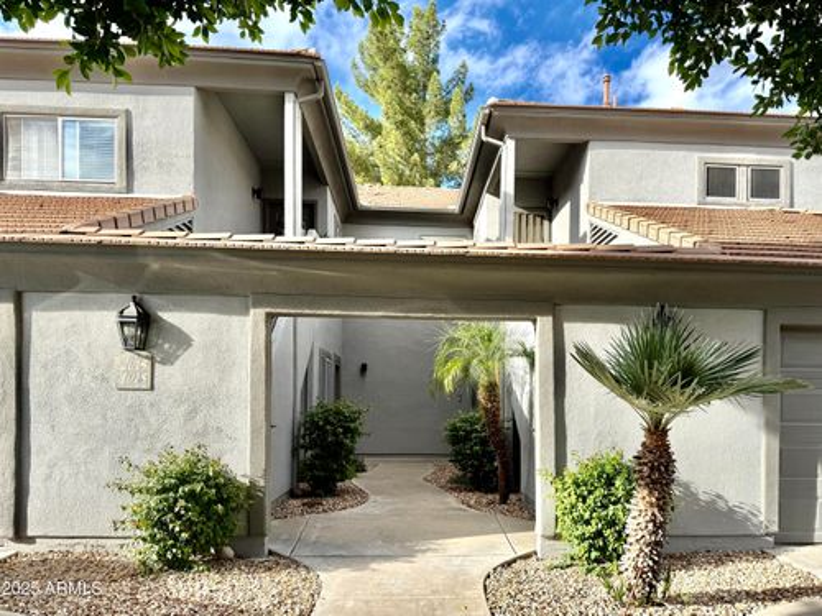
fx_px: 570
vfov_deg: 56.8
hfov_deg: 71.6
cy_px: 308
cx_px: 411
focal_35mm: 24
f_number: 1.78
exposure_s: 1/1901
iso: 80
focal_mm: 6.76
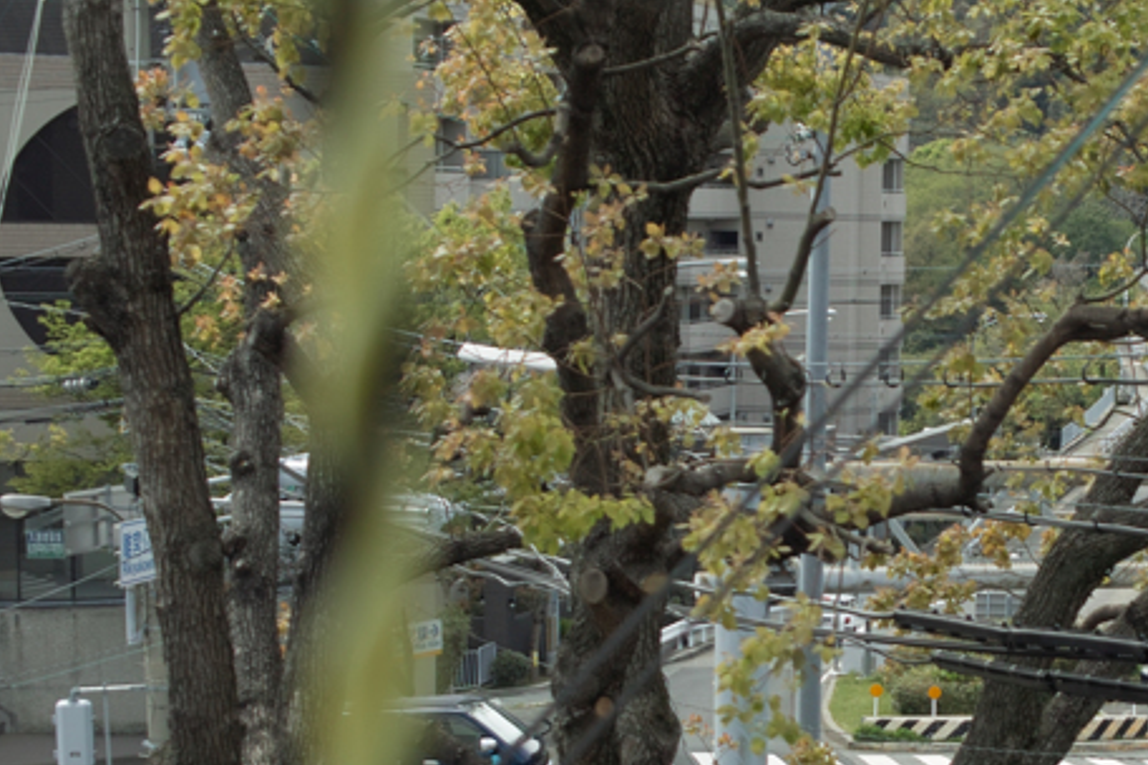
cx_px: 931
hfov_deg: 21.8
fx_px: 2934
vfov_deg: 14.7
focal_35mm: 92
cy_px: 725
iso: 100
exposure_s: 1/640
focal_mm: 24.2
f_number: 2.8
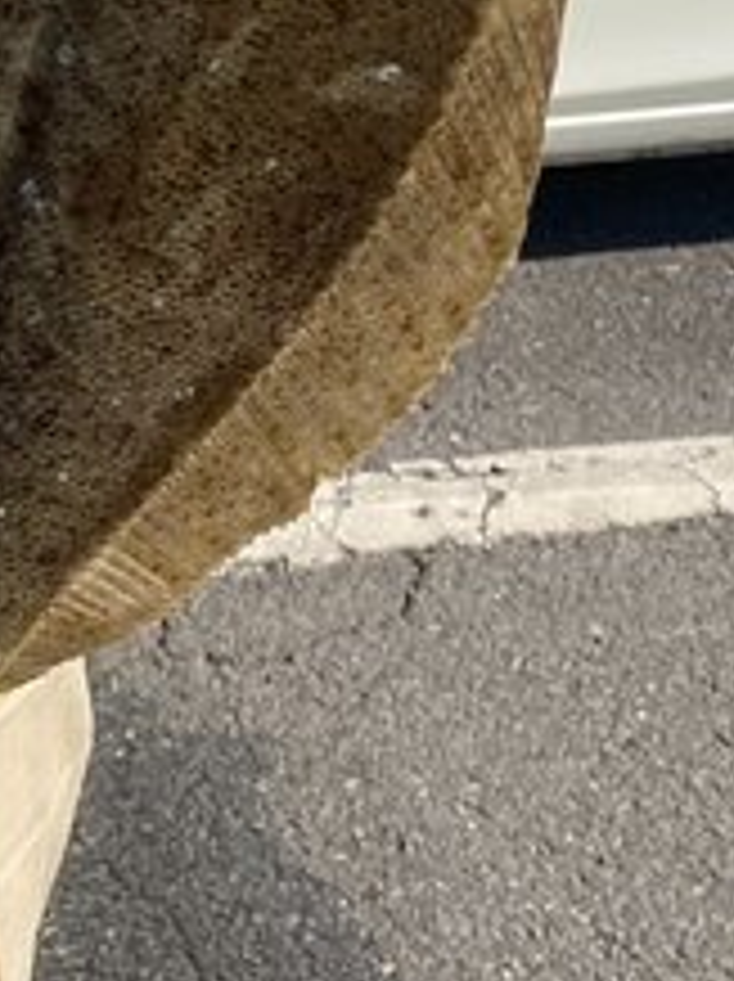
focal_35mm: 102
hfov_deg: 14.0
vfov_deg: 17.0
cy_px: -585
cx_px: -194
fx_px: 2889
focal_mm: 4.25
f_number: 1.8
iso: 32
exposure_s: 1/1996
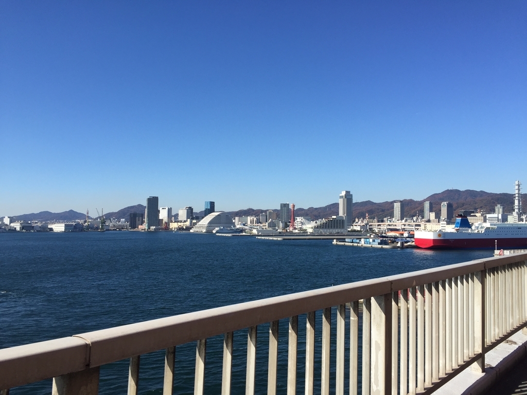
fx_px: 442
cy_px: 198
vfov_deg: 48.2
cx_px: 264
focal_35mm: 29
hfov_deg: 61.7
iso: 32
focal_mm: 4.15
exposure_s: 1/2198
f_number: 2.2
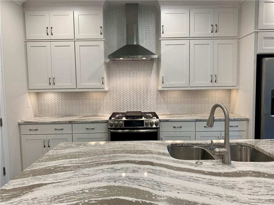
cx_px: 137
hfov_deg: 67.3
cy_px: 102
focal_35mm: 26
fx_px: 206
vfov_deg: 53.1
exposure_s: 1/60
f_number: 1.8
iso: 64
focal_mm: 4.25
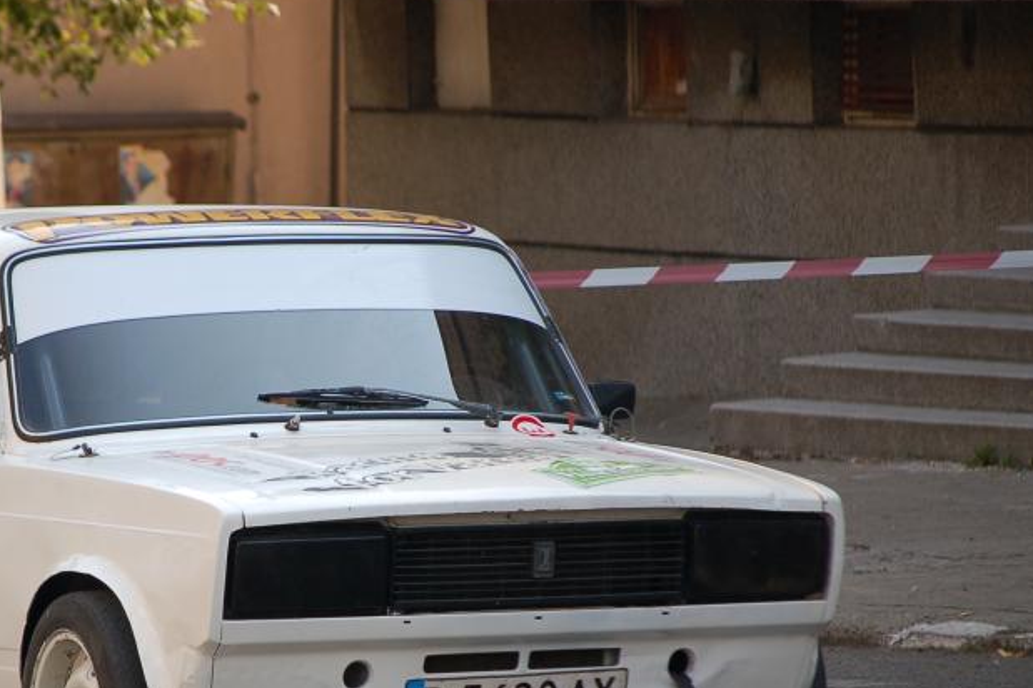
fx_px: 10319
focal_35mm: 360
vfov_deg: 3.8
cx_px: 254
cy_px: 545
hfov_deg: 5.7
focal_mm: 145
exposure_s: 1/500
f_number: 5.6
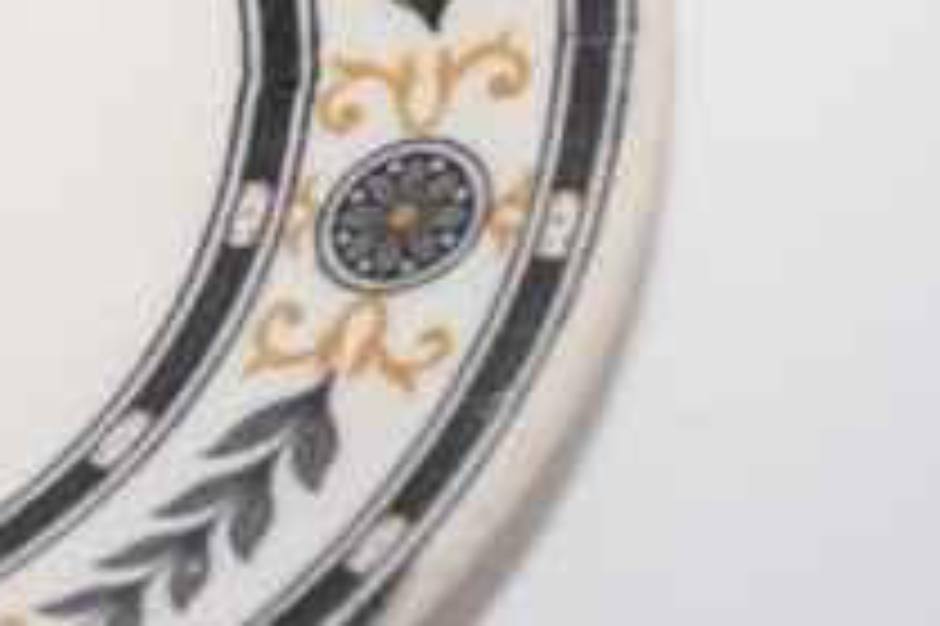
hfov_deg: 5.1
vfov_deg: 3.5
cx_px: -1034
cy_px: -160
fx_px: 10316
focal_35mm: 395
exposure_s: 1/60
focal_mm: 55
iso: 220
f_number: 5.6
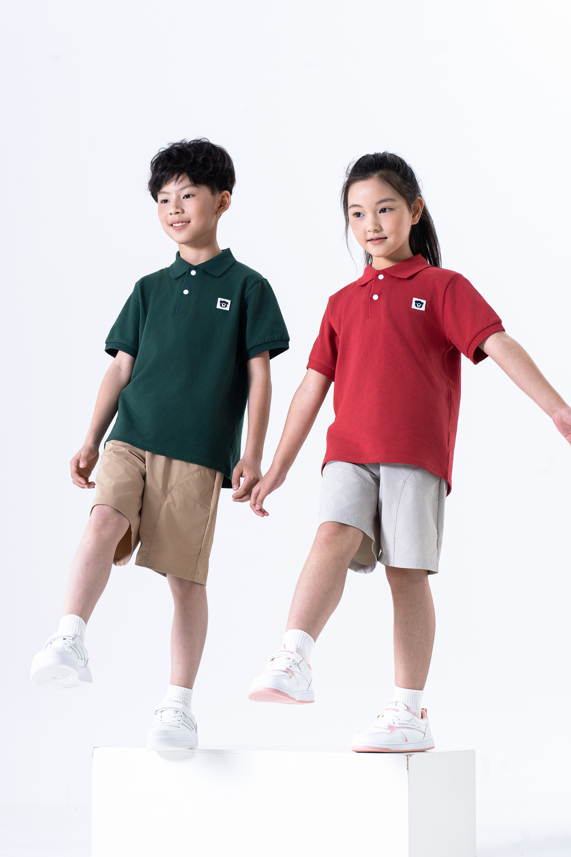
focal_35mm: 59
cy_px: 428
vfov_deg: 33.9
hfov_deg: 23.0
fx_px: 1404
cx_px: 286
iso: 100
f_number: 10
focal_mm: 59
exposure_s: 1/125
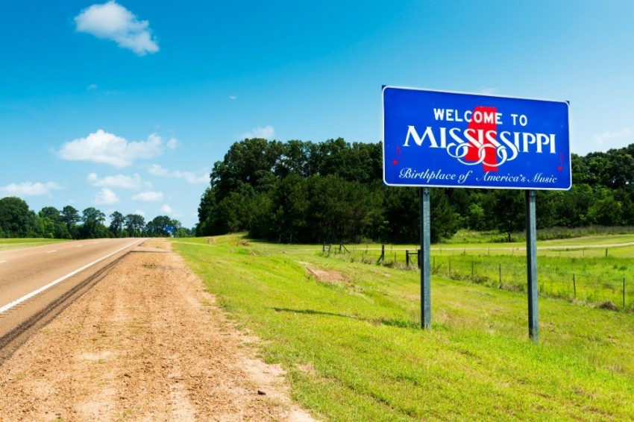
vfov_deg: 38.9
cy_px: 211
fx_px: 599
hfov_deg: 55.8
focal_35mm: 34
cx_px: 317
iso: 100
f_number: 14
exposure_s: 1/125
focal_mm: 34
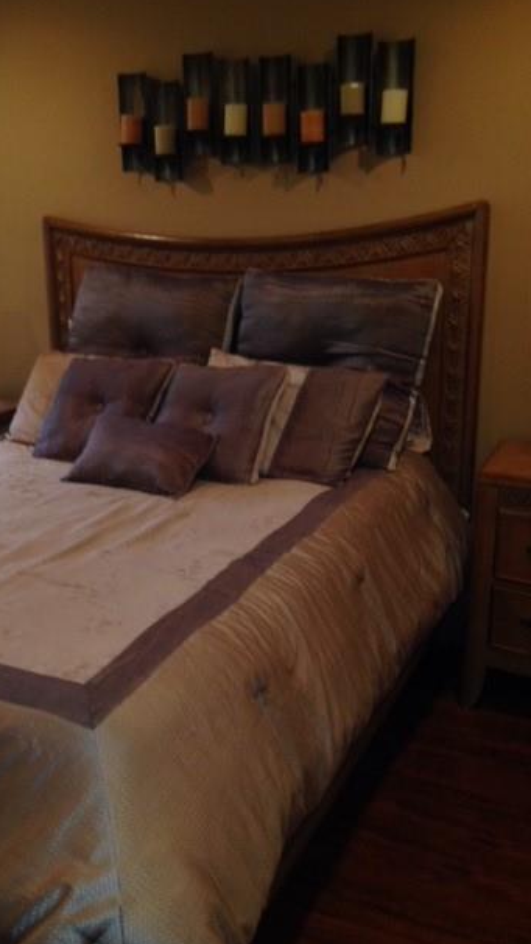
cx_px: 159
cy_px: 478
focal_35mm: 38
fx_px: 951
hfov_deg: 30.9
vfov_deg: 52.8
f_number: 2.4
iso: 100
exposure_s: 1/20
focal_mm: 4.12
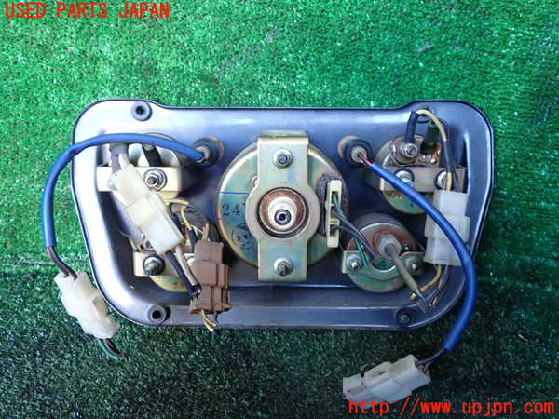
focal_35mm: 30
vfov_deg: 46.8
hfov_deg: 60.0
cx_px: 280
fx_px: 484
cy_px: 210
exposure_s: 1/30
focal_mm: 5.4
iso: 320
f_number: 2.3
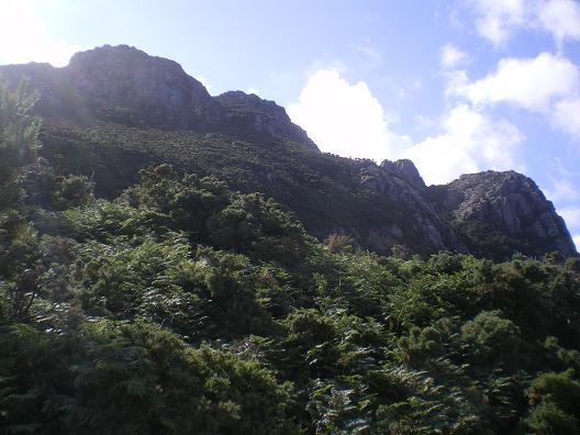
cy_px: 218
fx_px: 637
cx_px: 290
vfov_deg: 37.7
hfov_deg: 49.0
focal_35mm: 38
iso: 64
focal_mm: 6.3
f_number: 4.6
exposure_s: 1/320
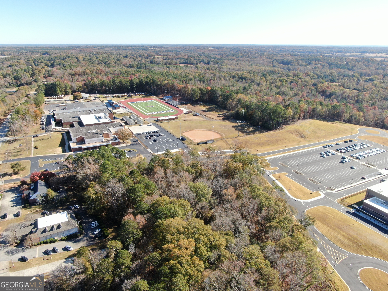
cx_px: 194
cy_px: 146
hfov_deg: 71.6
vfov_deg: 56.8
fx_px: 269
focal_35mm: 24
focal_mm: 4.39
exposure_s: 1/200
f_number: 2.8
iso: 100
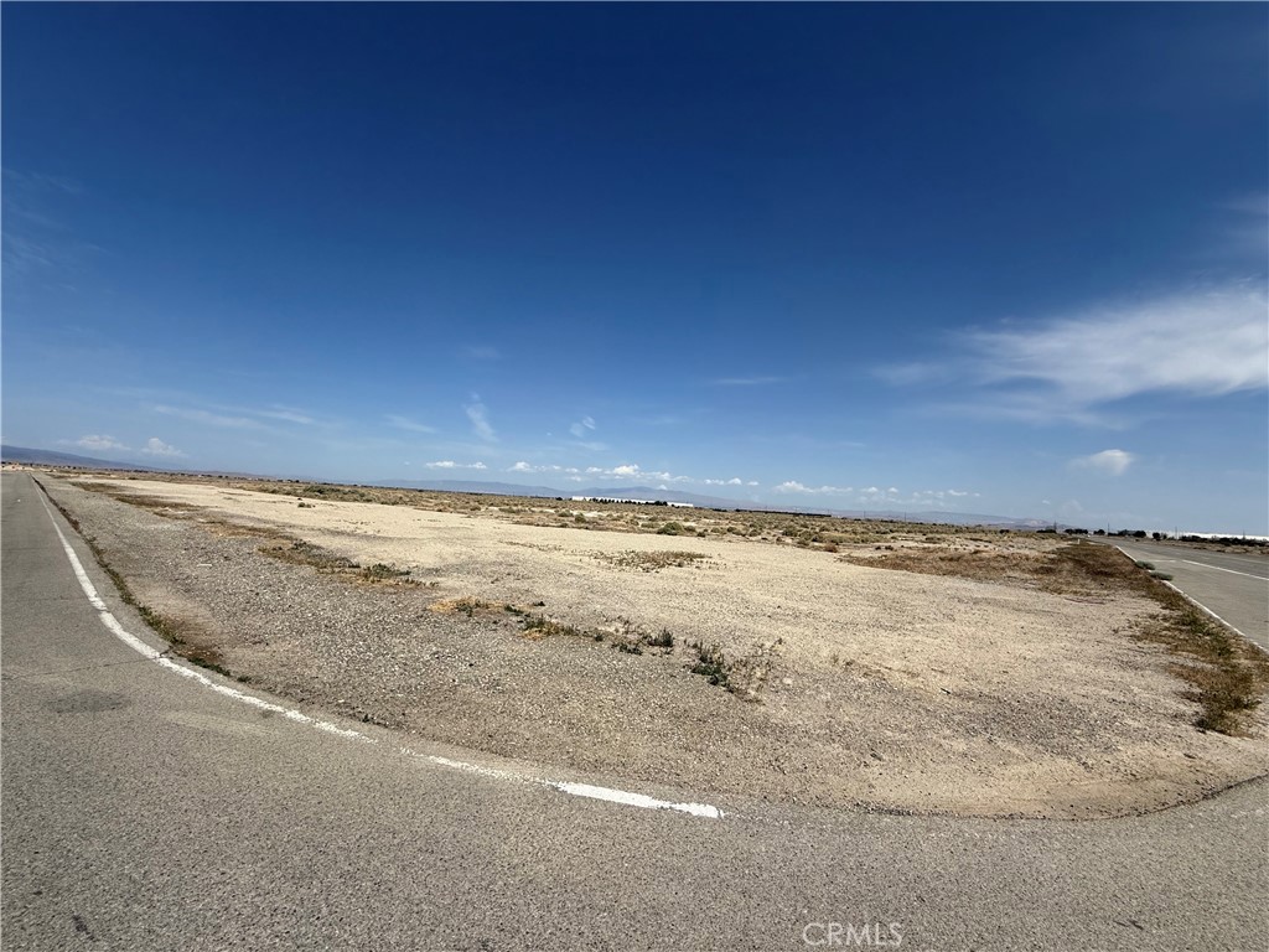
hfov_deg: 102.1
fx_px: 513
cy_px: 476
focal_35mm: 14
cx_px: 634
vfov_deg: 85.7
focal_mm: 2.22
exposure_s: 1/5155
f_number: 2.2
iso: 50
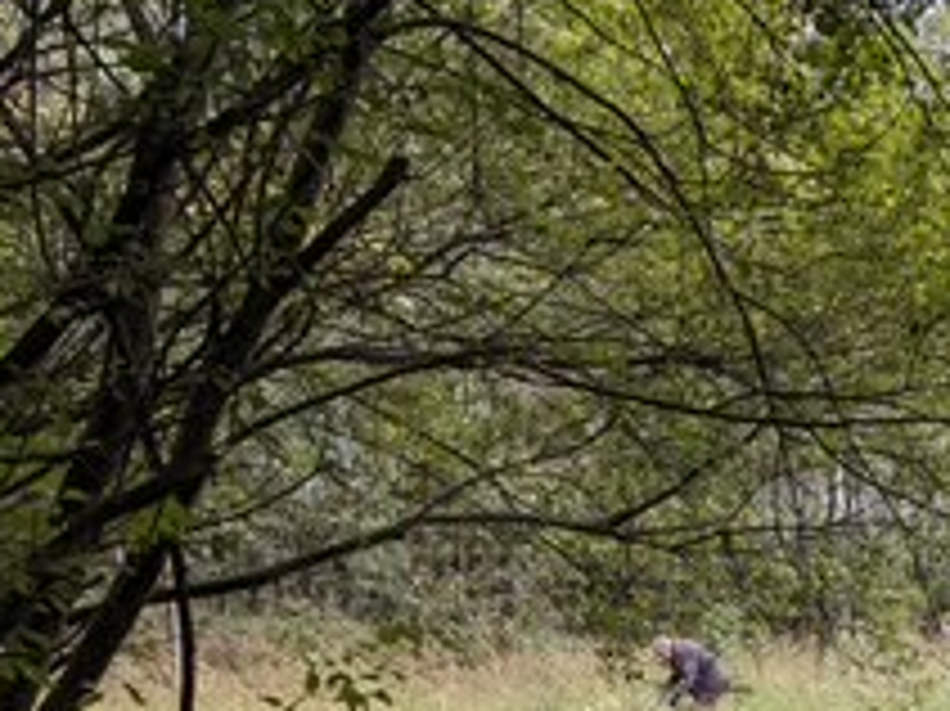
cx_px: 1256
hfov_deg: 23.4
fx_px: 2002
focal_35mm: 73
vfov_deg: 18.9
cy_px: 873
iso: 73
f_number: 1.85
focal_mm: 6.81
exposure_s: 1/182
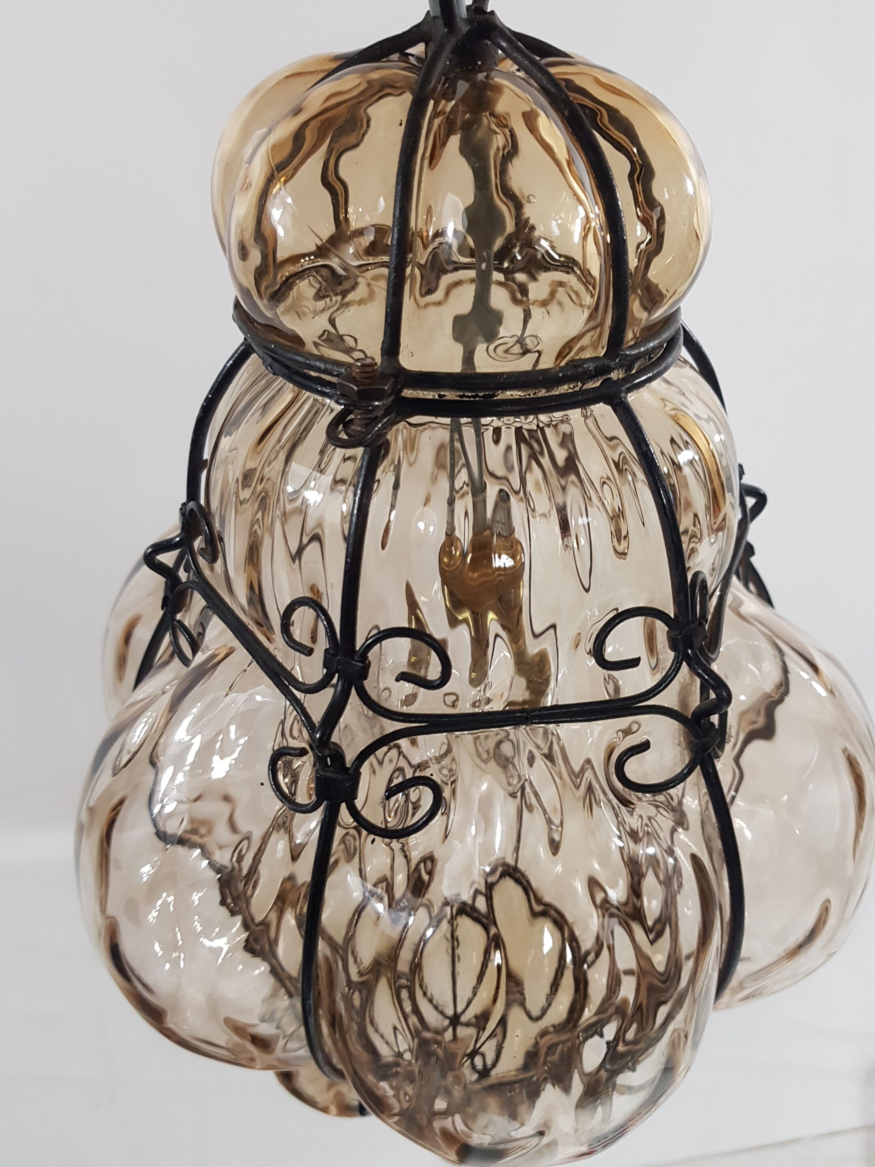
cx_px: 438
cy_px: 584
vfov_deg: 67.3
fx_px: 876
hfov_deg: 53.1
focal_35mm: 26
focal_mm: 4.2
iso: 160
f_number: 1.7
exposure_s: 1/33
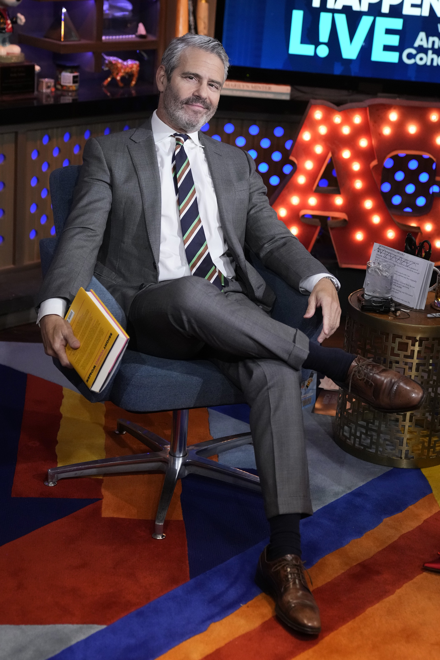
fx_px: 1100
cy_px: 330
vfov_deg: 33.4
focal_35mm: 60
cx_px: 220
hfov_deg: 22.6
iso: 3200
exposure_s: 1/160
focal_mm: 60
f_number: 2.8
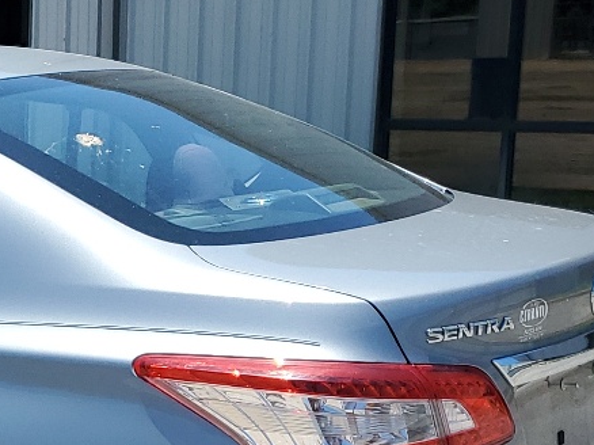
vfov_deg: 15.2
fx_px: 1629
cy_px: 479
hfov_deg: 18.8
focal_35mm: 95
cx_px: -233
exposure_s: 1/2500
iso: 50
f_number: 1.5
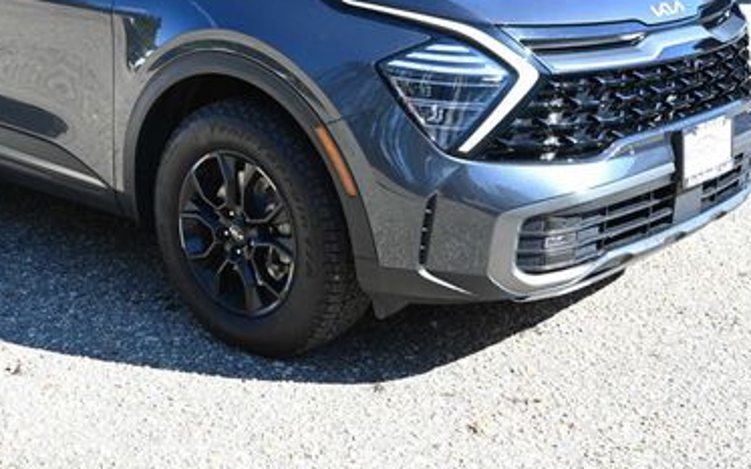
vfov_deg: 22.9
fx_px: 1146
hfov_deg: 35.9
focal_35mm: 56
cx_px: 244
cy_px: 110
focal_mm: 32
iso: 200
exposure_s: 1/80
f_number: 9
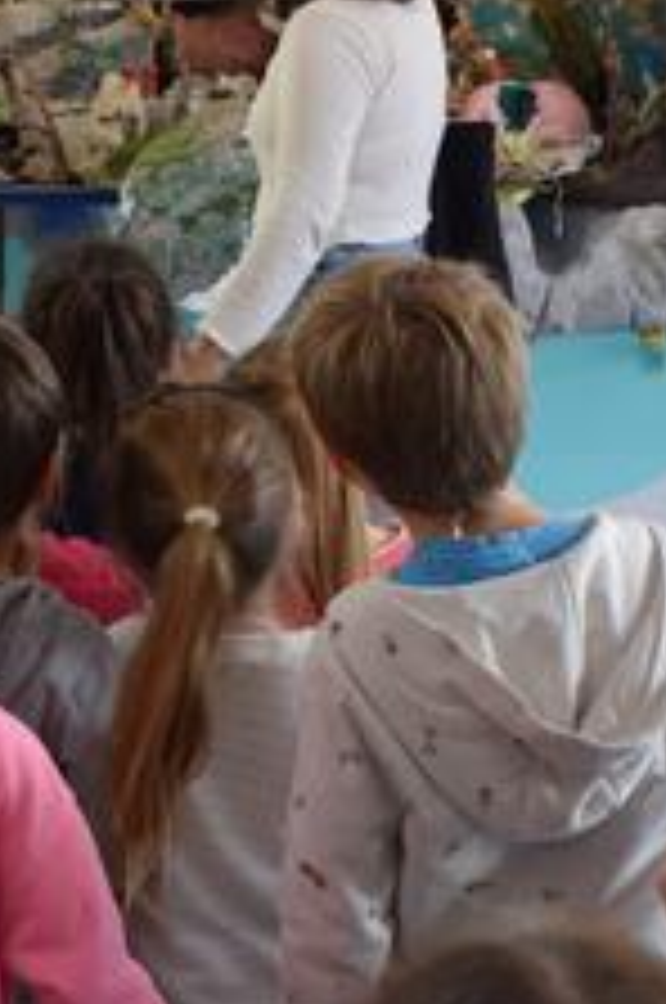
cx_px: 148
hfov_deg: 14.0
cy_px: 293
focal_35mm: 97
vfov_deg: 20.9
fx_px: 2700
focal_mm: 24
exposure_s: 1/60
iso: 1250
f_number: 3.8
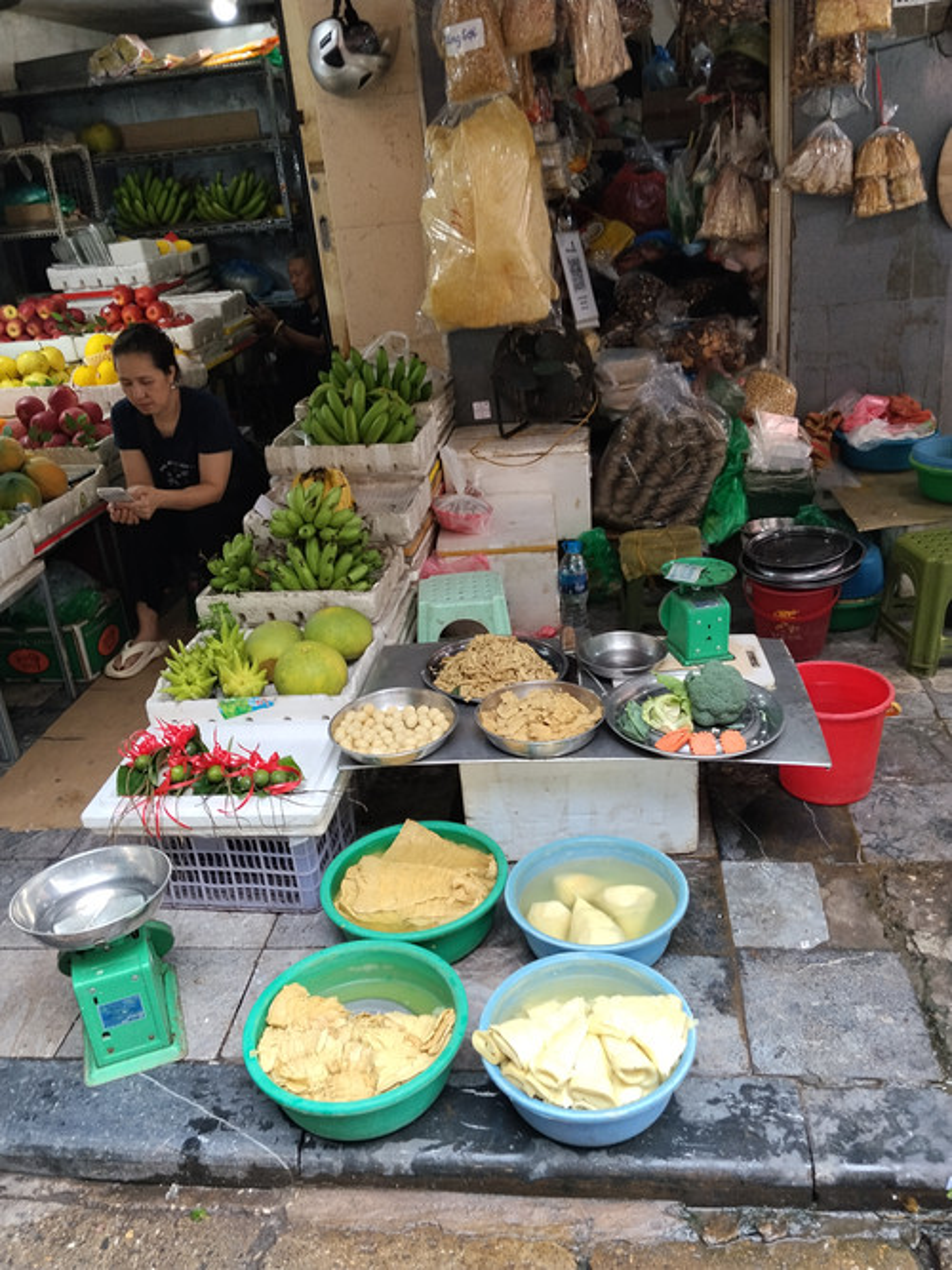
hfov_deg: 48.2
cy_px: 635
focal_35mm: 29
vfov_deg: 61.7
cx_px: 476
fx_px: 1064
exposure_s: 1/100
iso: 100
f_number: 1.8
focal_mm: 4.22
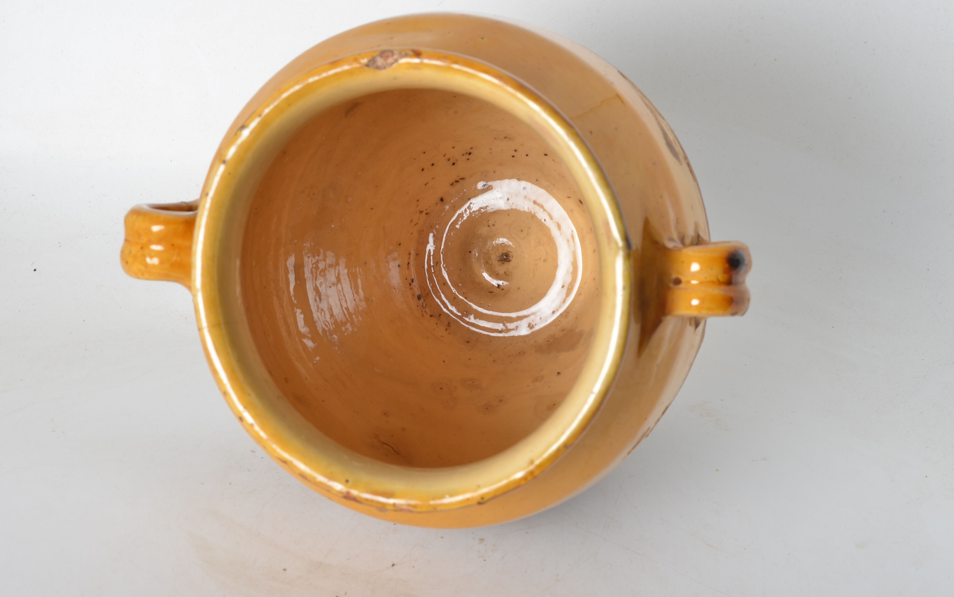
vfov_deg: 16.9
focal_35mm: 77
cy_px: 292
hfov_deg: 26.8
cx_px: 476
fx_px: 2002
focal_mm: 50
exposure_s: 1/125
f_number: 11
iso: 100
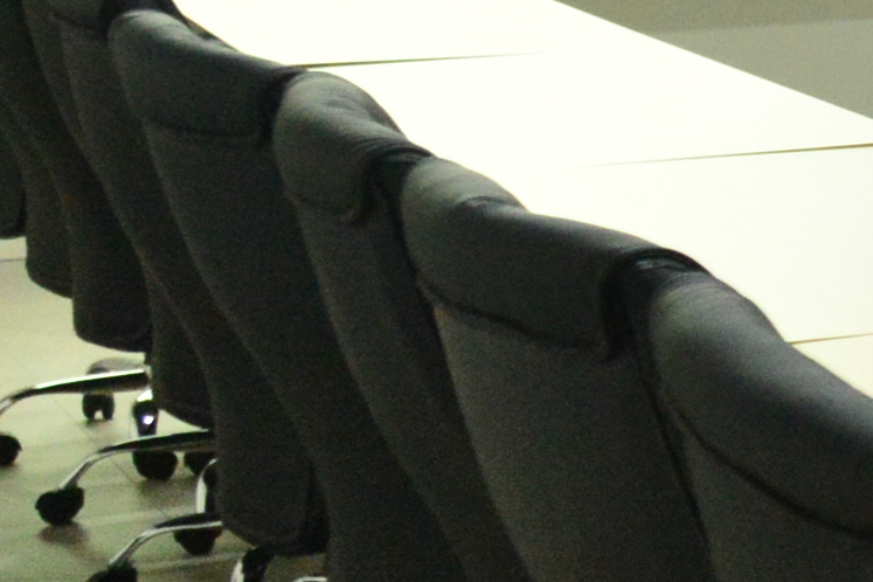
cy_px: 532
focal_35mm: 145
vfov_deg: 9.4
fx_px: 3516
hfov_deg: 11.4
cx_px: 2166
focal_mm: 24
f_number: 5
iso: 4000
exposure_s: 1/60
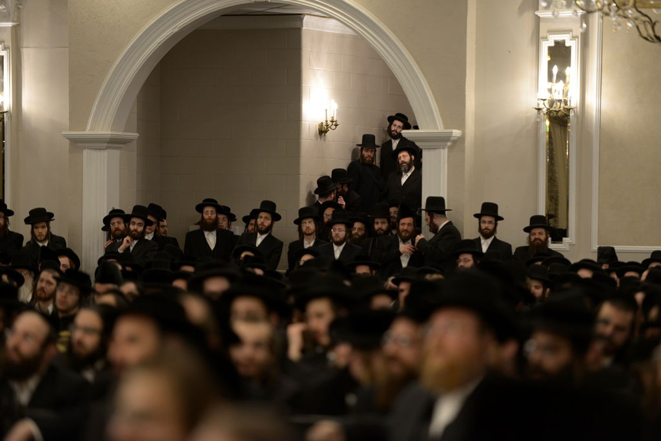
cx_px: 330
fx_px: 3122
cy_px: 220
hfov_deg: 12.1
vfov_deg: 8.1
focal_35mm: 170
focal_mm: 170
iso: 1000
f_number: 2.8
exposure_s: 1/100
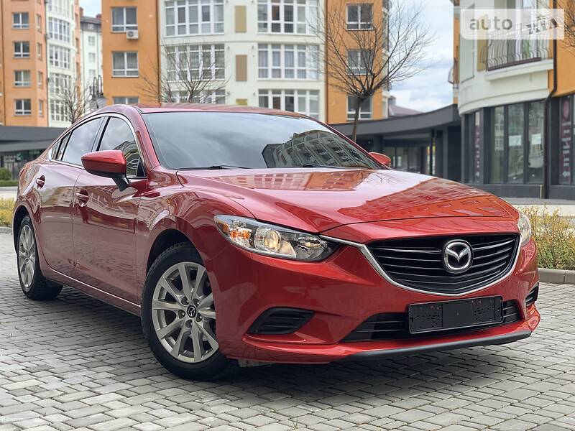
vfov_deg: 28.0
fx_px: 864
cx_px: 288
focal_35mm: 52
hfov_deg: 36.8
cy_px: 216
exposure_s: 1/345
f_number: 2.4
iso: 16
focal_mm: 6
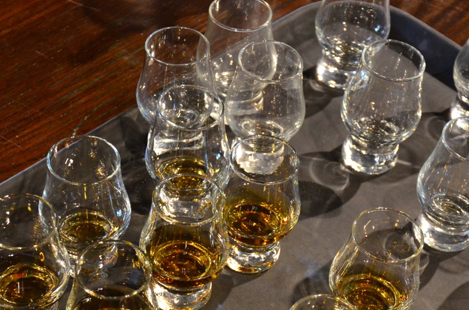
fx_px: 1351
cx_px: 268
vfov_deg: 13.0
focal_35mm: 104
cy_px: 255
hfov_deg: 19.7
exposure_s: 1/40
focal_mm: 38
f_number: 4.5
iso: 1600
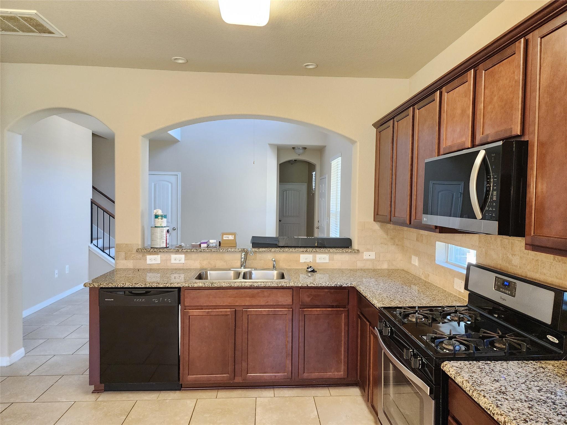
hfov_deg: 73.9
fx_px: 377
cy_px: 212
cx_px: 284
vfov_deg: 58.9
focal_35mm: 23
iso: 640
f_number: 1.8
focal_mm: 6.4
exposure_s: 1/120
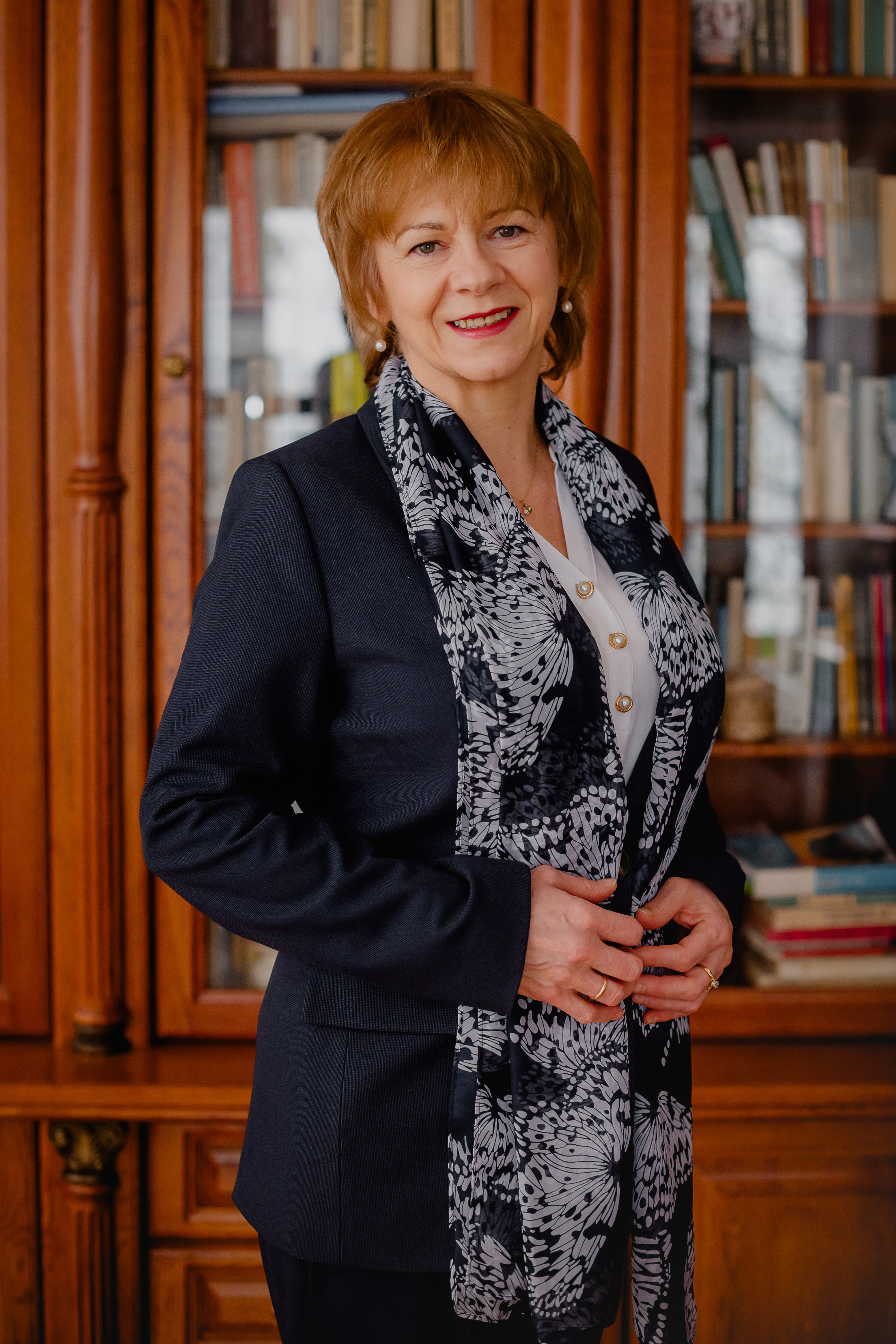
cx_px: 448
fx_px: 1867
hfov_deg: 27.0
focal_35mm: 50
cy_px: 672
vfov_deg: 39.6
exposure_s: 1/125
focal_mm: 50
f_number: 2.5
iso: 1000
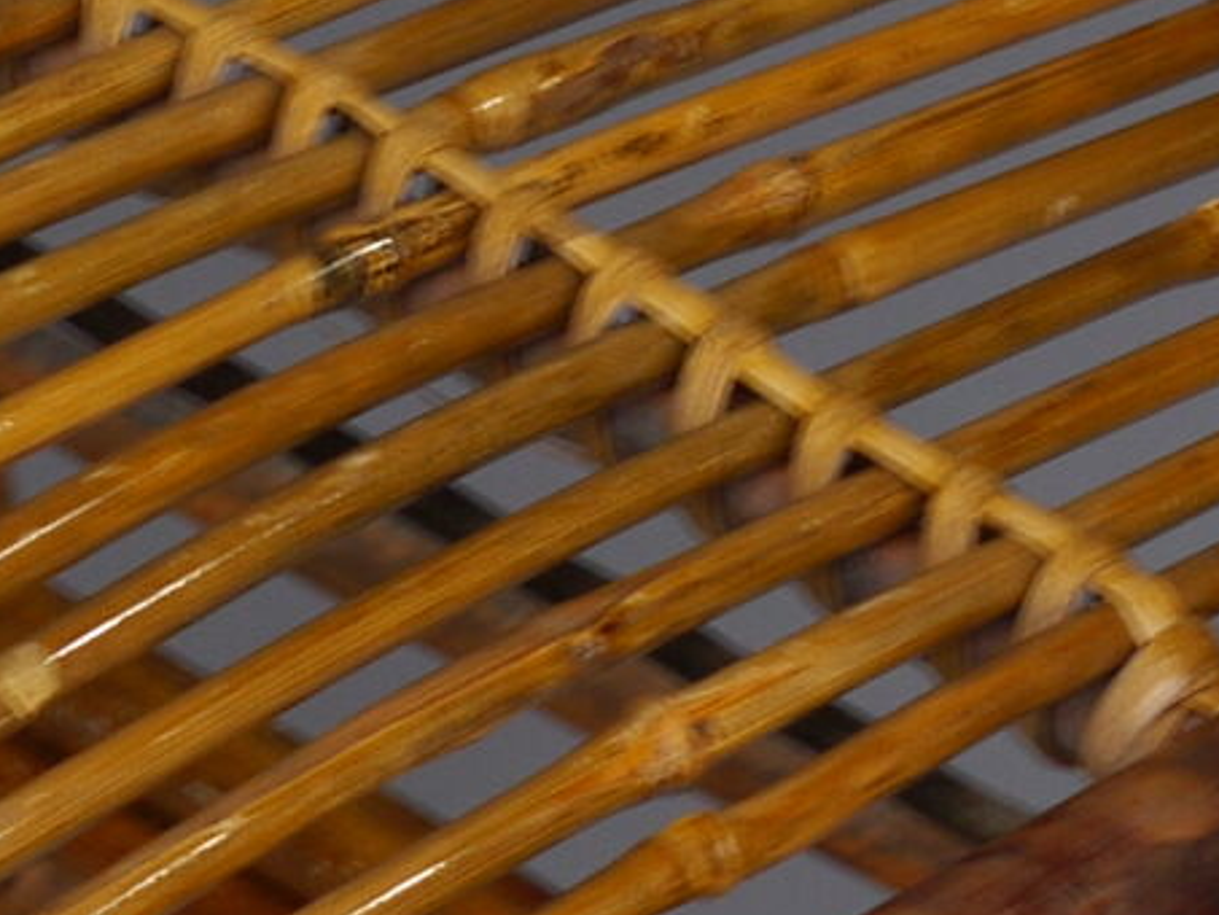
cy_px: 646
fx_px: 13561
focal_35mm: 385
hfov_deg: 5.1
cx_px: -439
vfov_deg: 3.9
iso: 100
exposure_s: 1/20
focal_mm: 31
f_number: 5.4
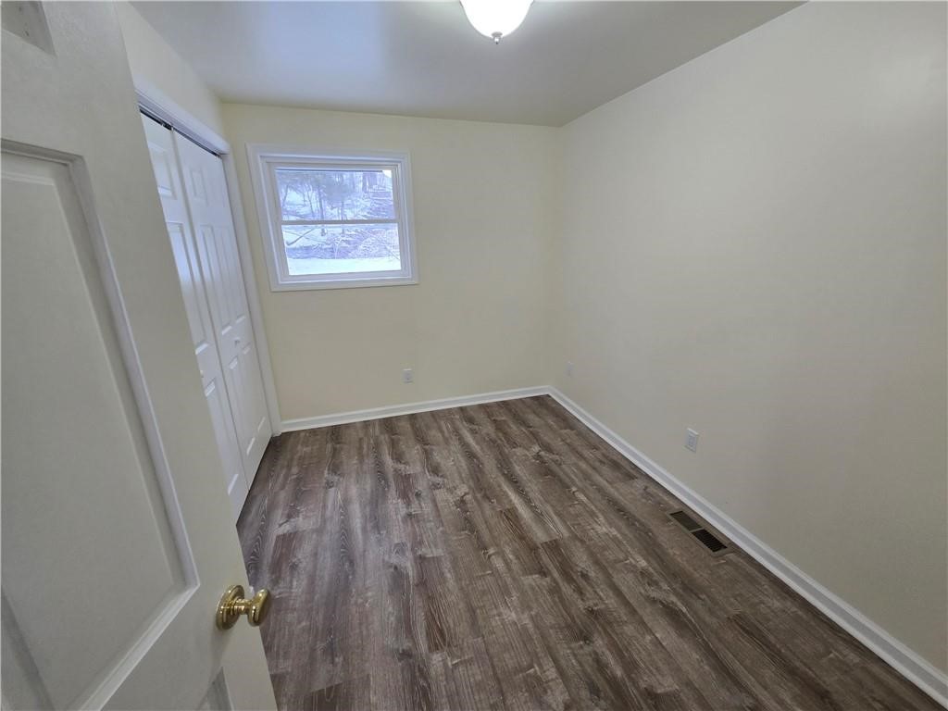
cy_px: 356
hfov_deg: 106.2
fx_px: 356
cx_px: 474
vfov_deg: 89.9
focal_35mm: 13
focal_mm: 2.2
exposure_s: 1/60
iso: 125
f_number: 2.2
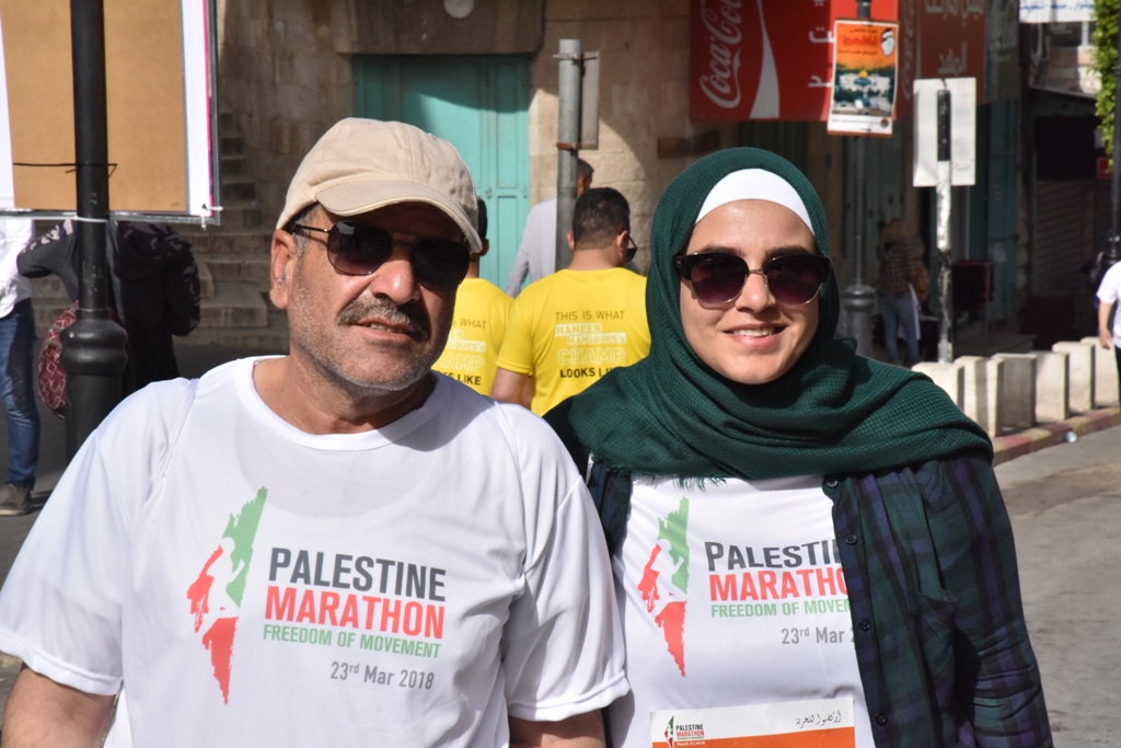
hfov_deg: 17.1
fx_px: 3737
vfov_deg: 11.4
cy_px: 374
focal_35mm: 120
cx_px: 560
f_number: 20
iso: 2500
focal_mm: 120
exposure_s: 1/1600
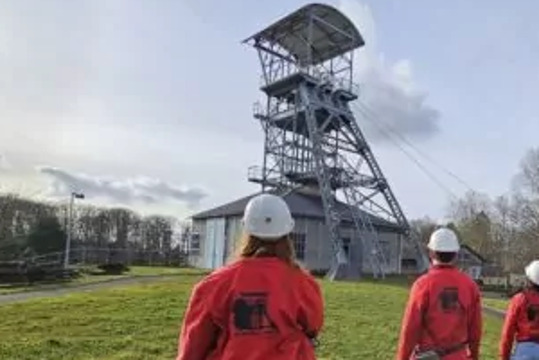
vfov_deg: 47.1
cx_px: 451
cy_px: 241
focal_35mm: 27
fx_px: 404
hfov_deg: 60.4
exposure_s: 1/1650
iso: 50
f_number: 2.2
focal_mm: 2.2
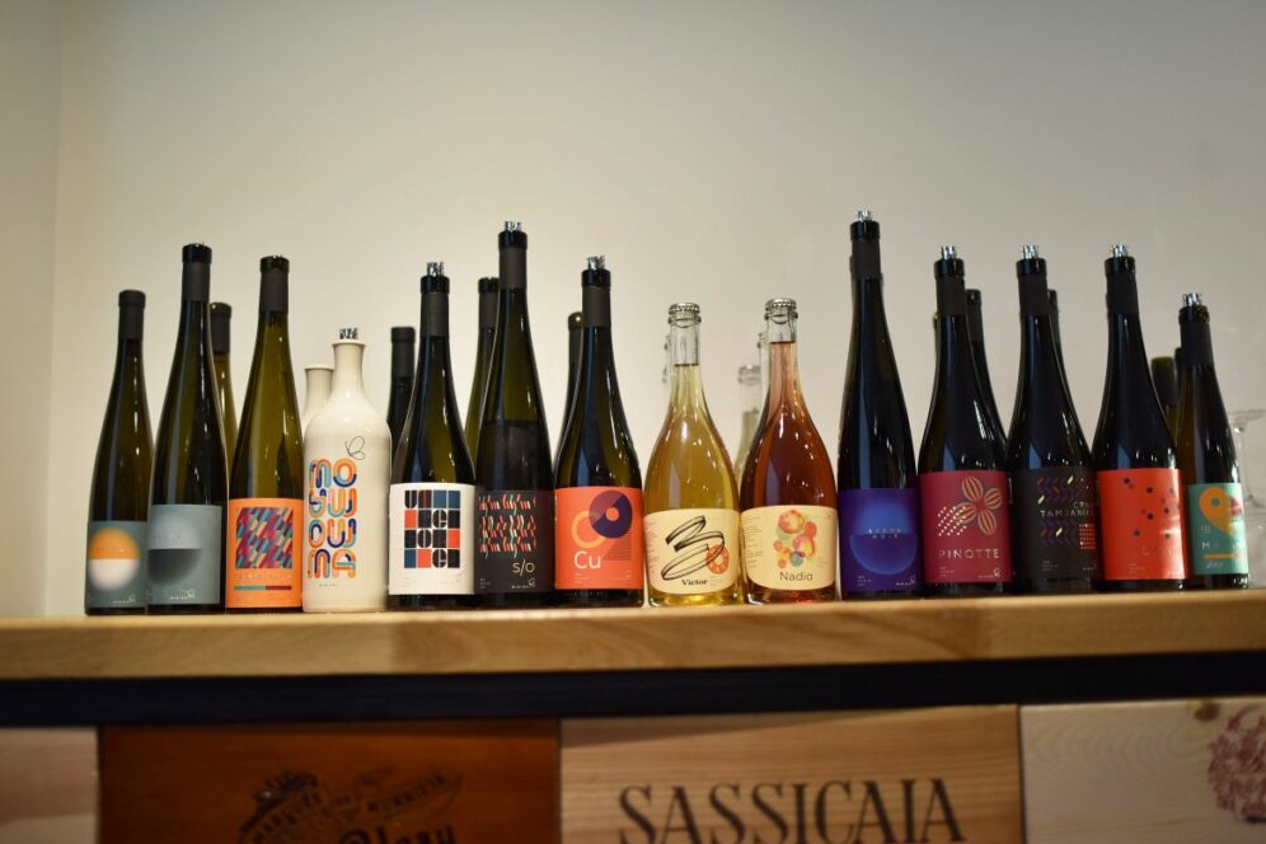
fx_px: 1266
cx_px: 650
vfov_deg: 36.9
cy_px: 433
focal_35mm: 36
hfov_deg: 53.1
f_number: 1.8
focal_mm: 35
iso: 125
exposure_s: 1/80
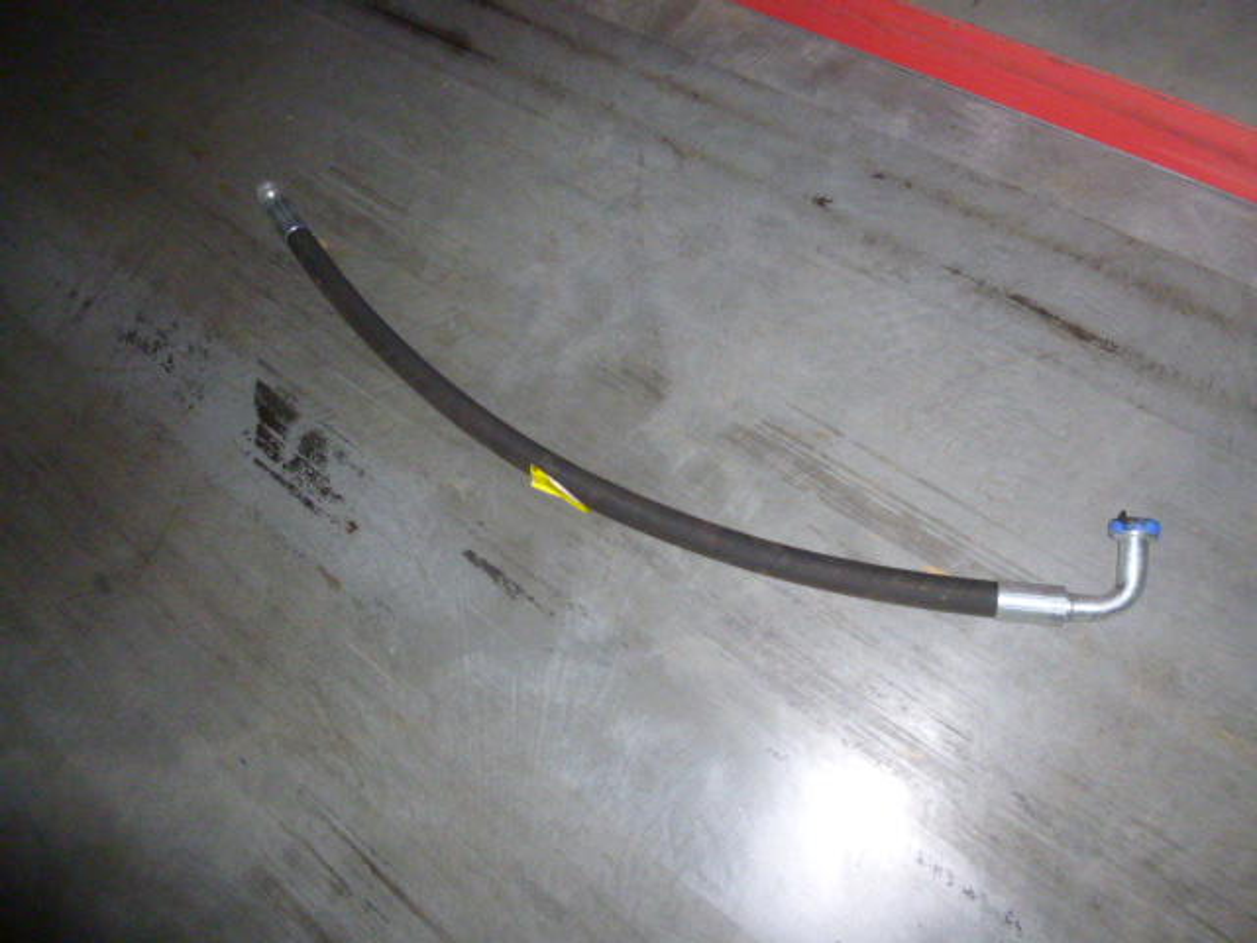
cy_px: 472
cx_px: 628
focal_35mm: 25
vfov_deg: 54.9
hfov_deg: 69.4
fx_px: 908
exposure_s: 1/125
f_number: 3.1
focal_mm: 4.5
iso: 400
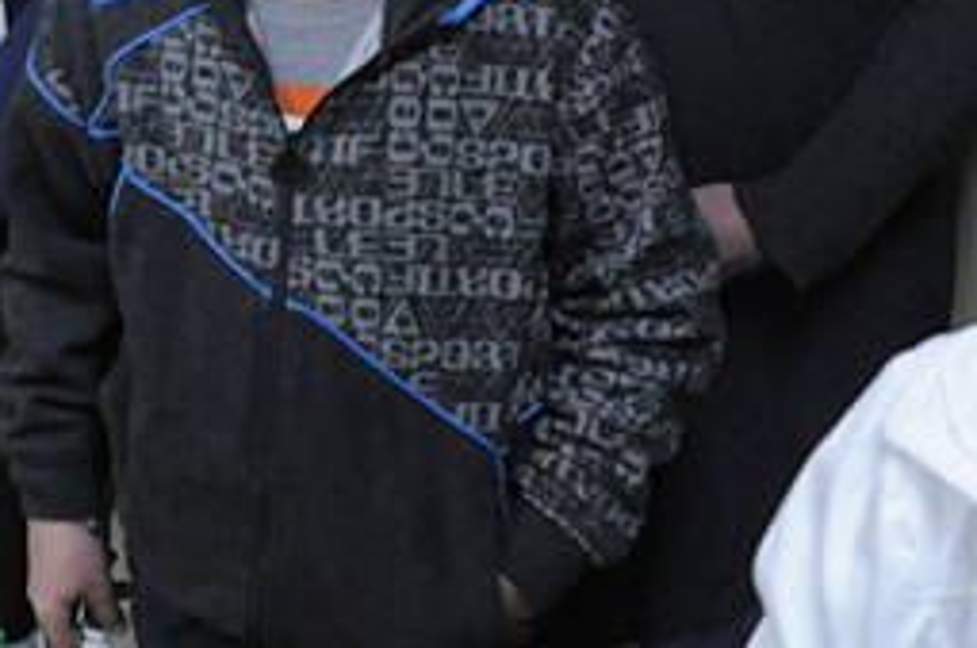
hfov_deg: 20.5
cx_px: -337
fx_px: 2438
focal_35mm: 90
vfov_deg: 14.4
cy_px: -232
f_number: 6.3
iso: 1600
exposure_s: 1/80
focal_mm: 18
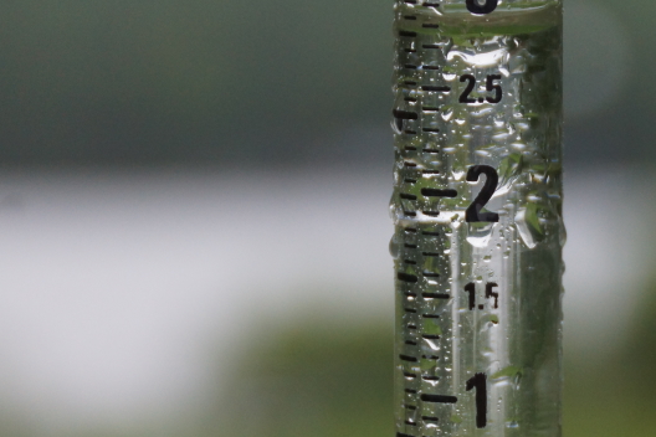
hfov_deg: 7.2
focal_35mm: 284
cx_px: 507
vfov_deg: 4.8
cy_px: 215
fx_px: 5175
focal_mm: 100
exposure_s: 1/160
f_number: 5.6
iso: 800
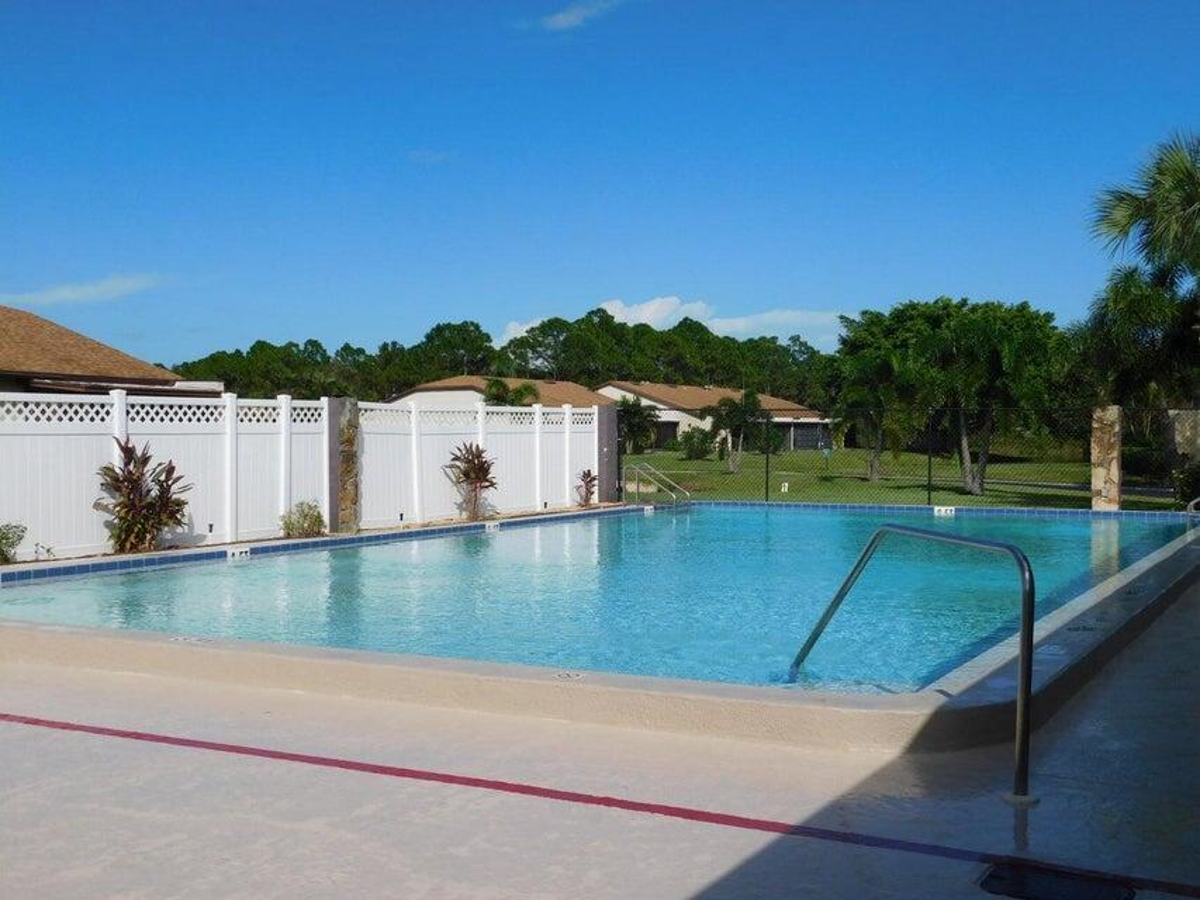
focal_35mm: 40
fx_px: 1387
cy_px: 450
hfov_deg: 46.8
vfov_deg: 36.0
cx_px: 600
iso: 125
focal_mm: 7.1
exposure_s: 1/800
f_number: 7.2
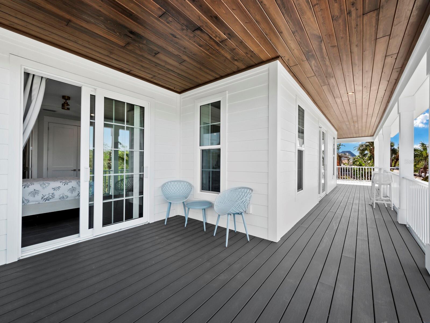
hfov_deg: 102.1
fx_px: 174
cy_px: 162
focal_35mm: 14
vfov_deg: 85.7
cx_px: 215
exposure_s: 1/15
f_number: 11
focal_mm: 7
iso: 400
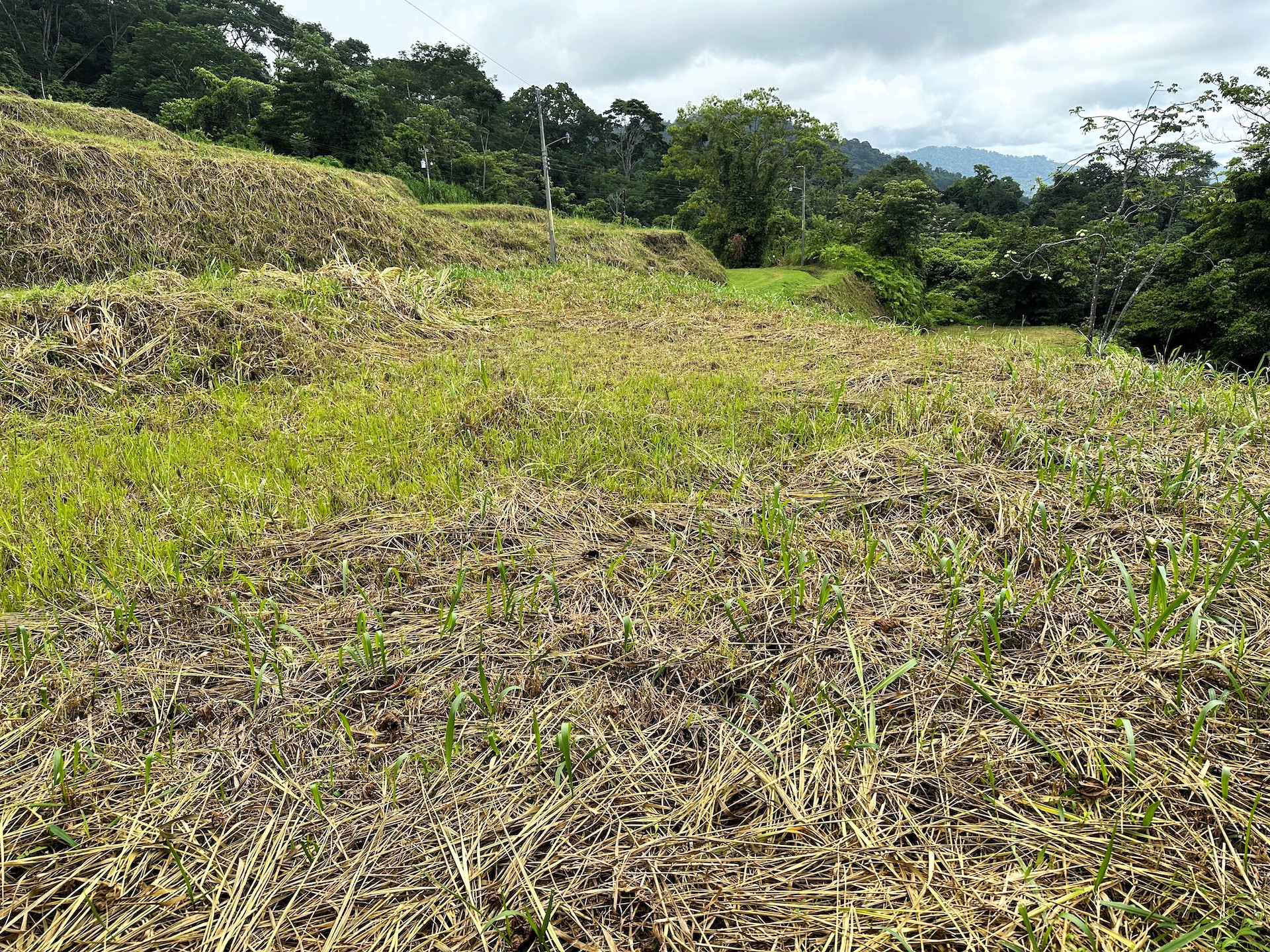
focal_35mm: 24
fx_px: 881
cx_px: 635
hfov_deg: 71.6
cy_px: 476
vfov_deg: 56.8
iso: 80
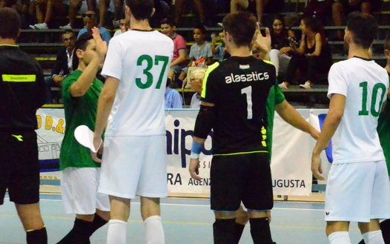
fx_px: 2722
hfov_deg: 8.2
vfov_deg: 5.1
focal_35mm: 256
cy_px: 127
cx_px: 322
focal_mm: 98
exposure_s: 1/400
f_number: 7.1
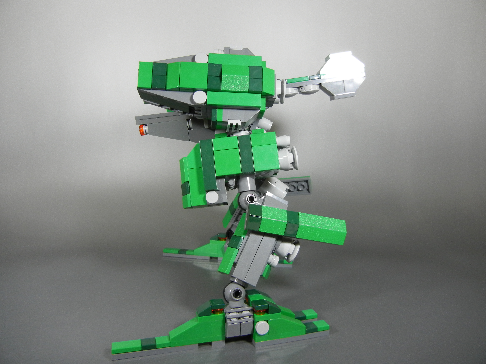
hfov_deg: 60.0
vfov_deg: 46.8
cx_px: 243
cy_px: 182
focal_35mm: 30
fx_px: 421
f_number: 3.5
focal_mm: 5.4
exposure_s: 1/48.6
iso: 400
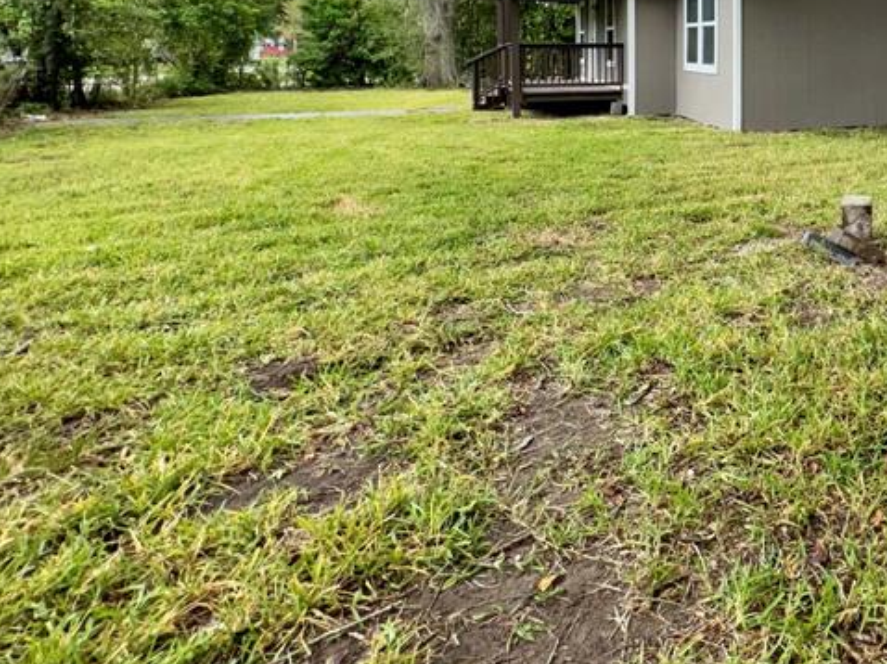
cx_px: 831
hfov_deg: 51.4
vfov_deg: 42.6
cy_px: 59
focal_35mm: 30
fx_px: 768
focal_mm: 2.22
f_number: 2.2
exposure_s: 1/364
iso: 32
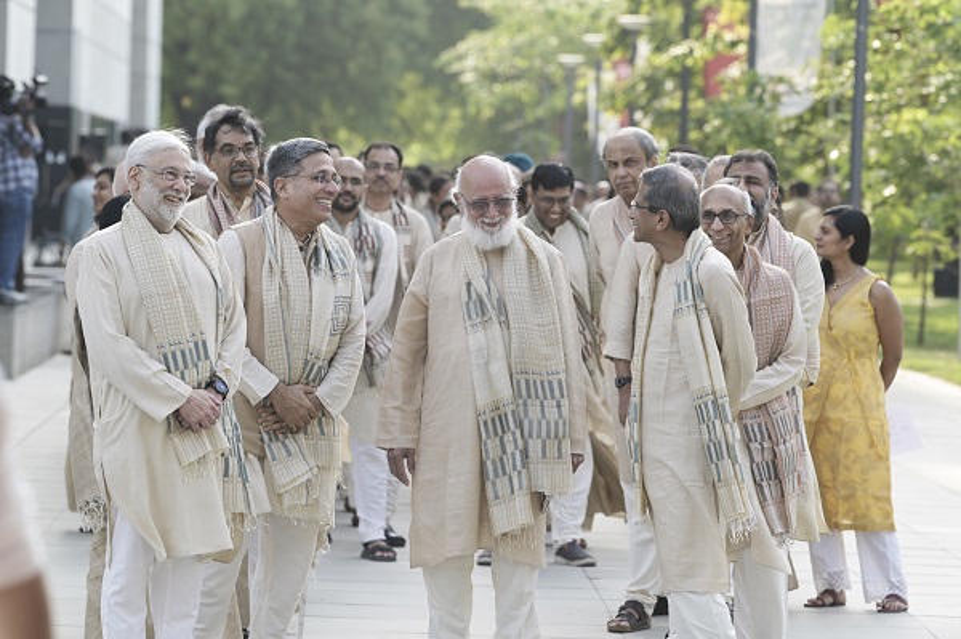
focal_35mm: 200
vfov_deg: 6.9
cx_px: 480
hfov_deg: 10.3
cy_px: 320
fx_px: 5334
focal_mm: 200
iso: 80
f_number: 6.3
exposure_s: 1/100
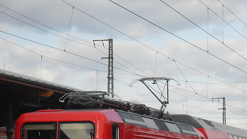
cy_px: 127
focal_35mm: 172
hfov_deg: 12.5
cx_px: 168
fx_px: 1126
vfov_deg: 7.0
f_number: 5.2
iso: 80
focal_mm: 18.1
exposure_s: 1/250
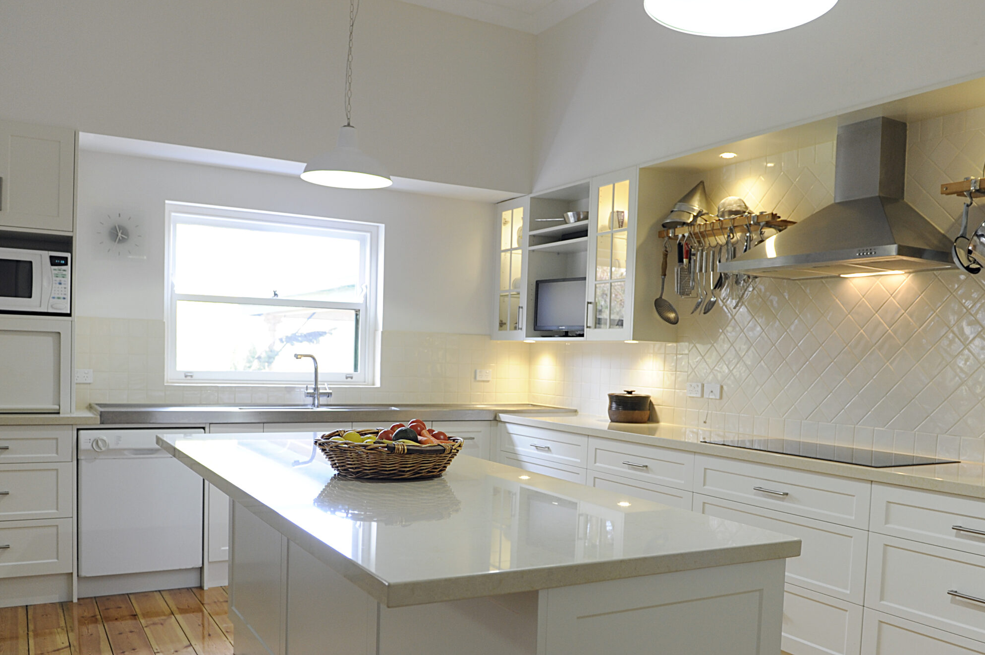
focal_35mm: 31
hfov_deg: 60.3
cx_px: 504
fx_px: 847
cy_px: 398
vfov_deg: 42.0
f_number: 4
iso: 800
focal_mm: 24
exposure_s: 1/50
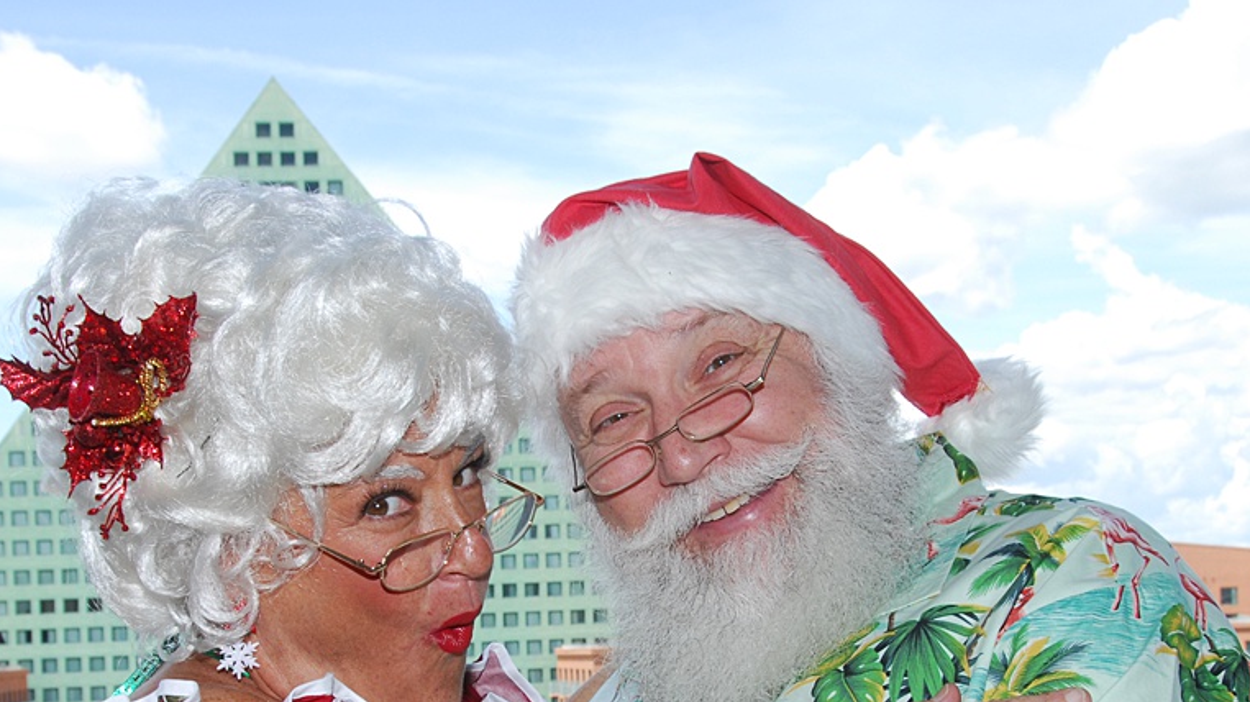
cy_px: 626
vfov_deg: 15.5
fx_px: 2546
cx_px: 584
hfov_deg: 27.6
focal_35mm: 77
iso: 250
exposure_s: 1/125
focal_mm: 31
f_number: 11
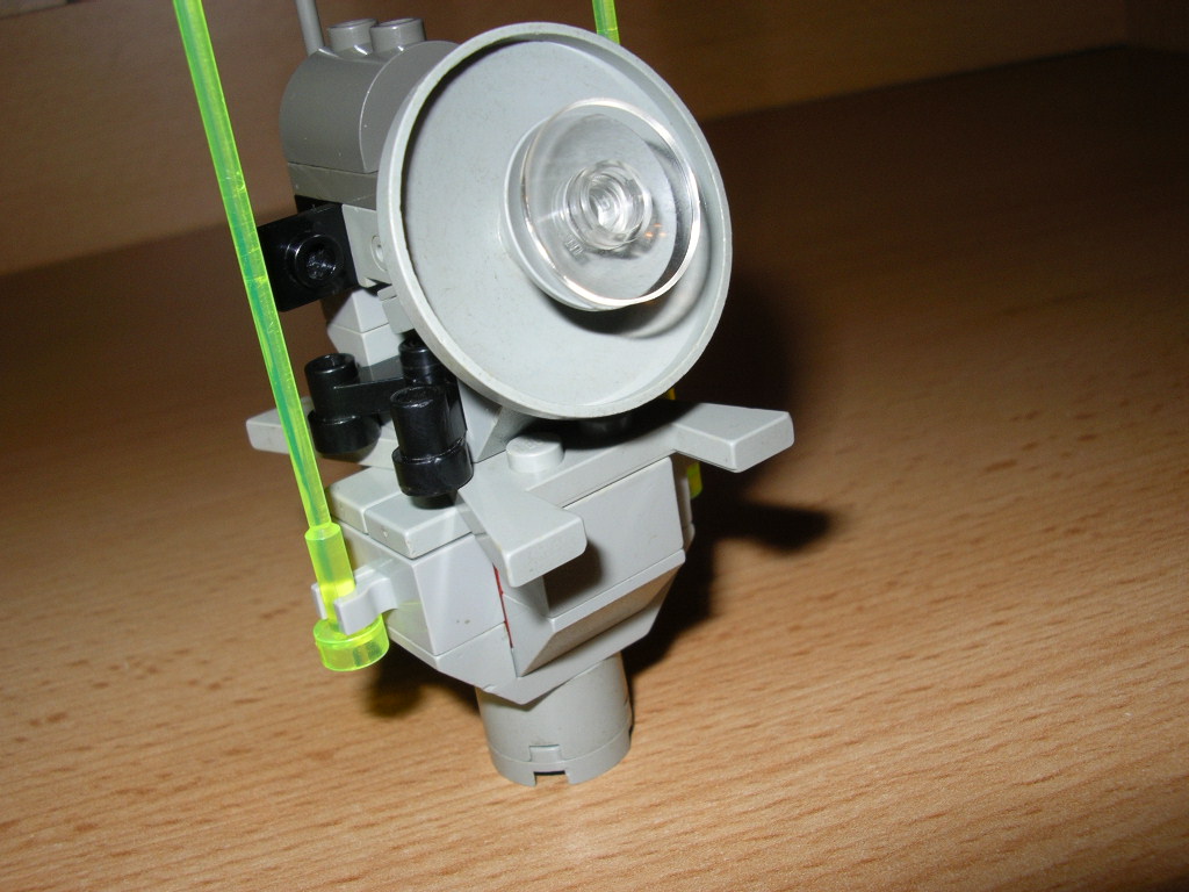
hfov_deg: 49.0
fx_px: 1305
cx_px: 594
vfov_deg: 37.7
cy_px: 446
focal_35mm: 38
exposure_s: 1/60
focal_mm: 5.8
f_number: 4.1
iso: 50
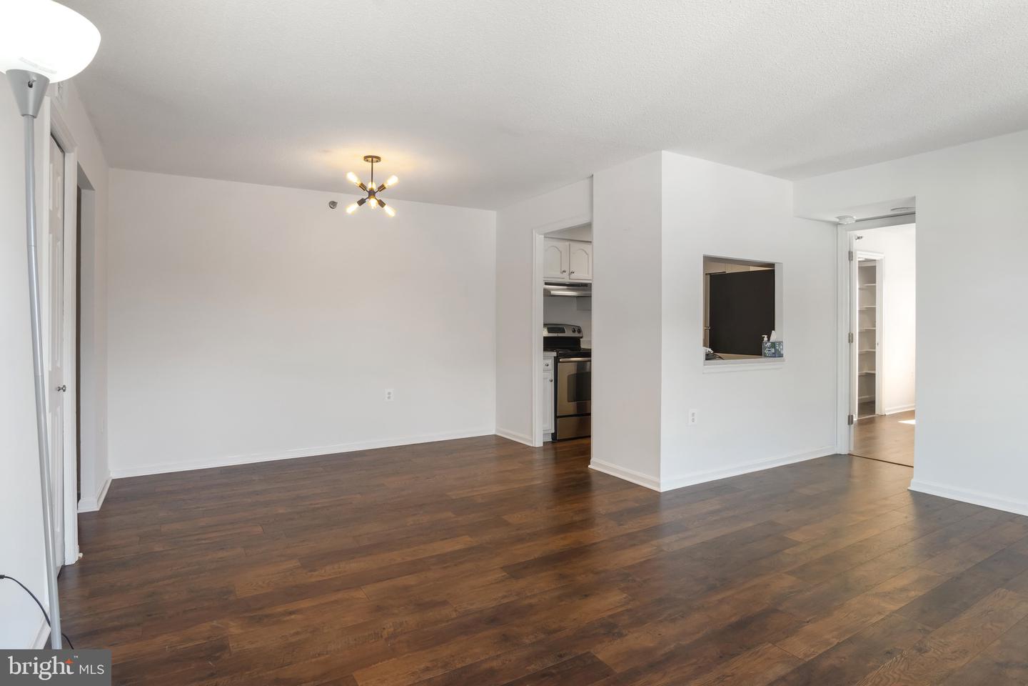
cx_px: 514
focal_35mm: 18
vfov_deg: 67.4
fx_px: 514
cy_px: 343
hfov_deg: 90.0
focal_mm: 12
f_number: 9
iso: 200
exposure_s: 1/13
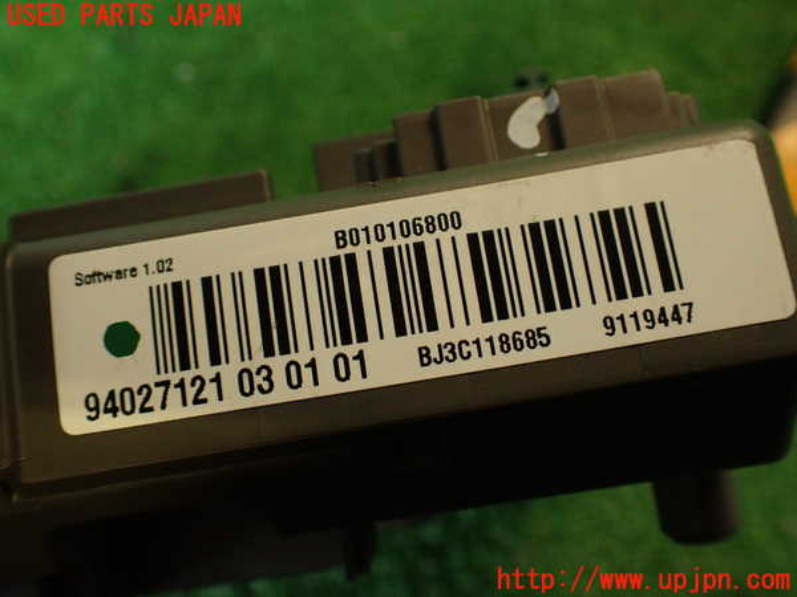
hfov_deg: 56.8
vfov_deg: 44.2
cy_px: 298
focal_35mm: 32
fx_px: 737
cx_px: 398
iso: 200
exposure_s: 1/50
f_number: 2.4
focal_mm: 5.79
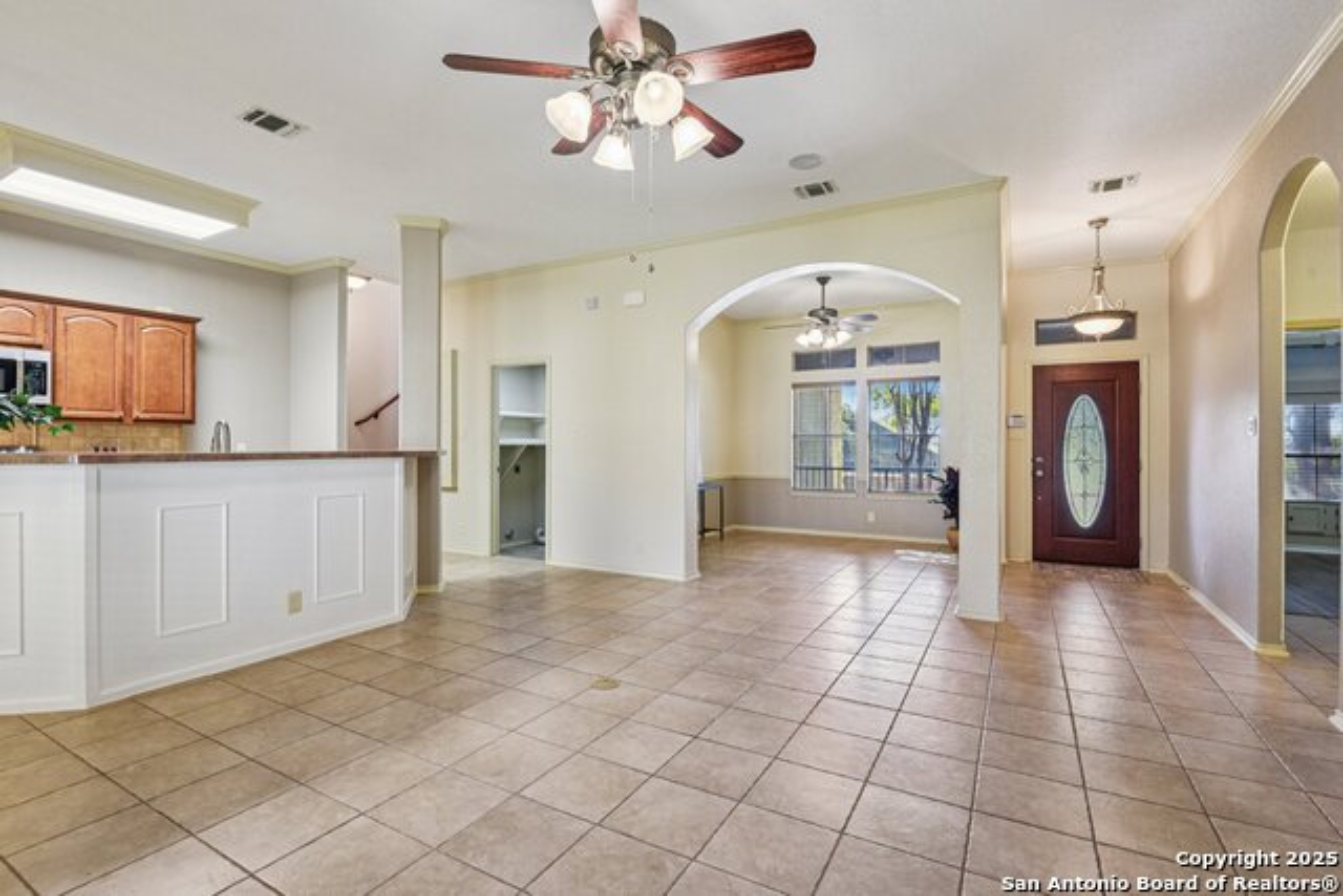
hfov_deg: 96.7
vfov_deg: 73.8
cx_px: 672
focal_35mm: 16
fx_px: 597
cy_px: 448
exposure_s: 1/15
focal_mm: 16
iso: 1100
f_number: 8
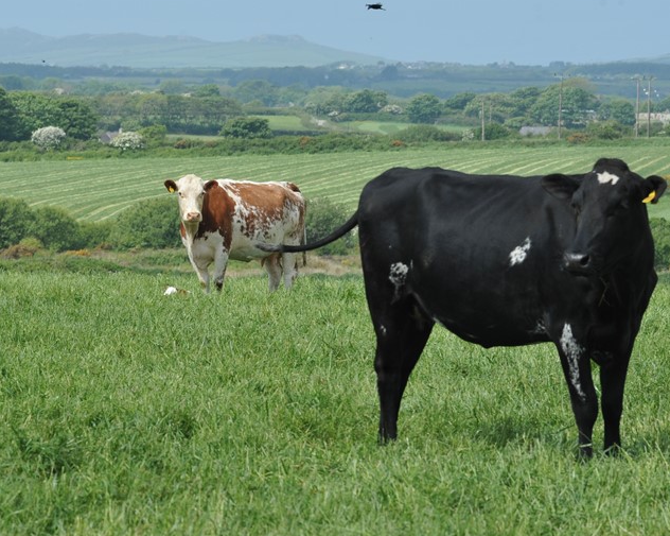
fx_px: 5649
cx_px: 109
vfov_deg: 5.4
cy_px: 323
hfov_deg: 6.8
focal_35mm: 285
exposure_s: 1/400
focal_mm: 160
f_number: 11
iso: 400
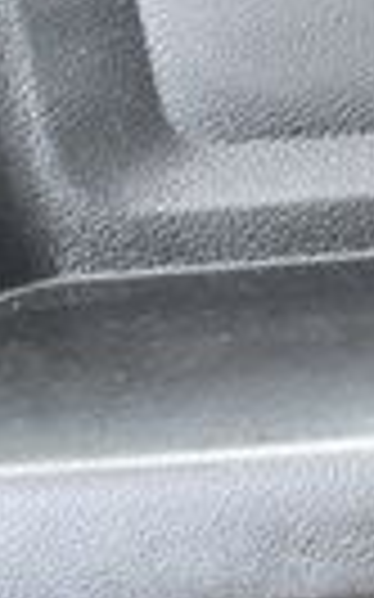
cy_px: 441
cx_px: 1356
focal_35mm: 255
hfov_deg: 4.8
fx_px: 4163
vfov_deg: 8.2
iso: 2500
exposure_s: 1/80
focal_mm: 35
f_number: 4.5
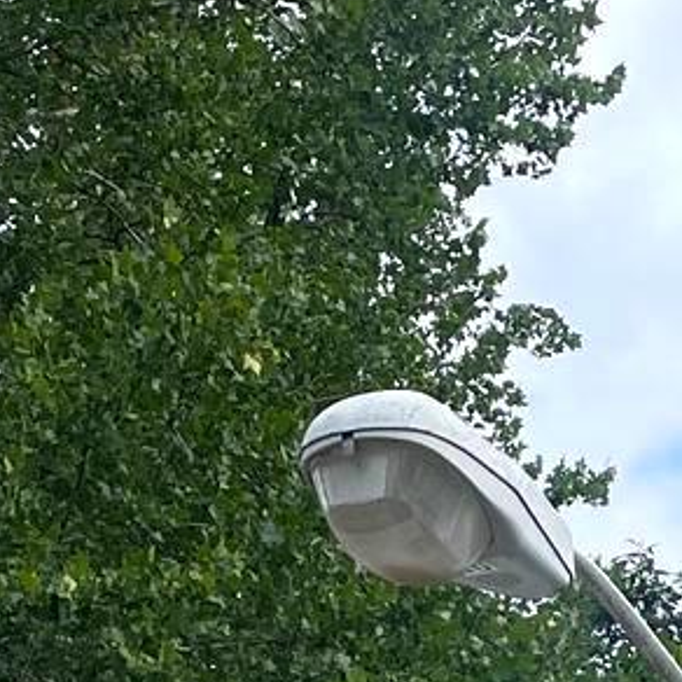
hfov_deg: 10.8
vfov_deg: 9.6
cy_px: 1644
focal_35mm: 161
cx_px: 572
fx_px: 3589
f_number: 1.6
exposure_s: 1/2451
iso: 32
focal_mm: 4.2
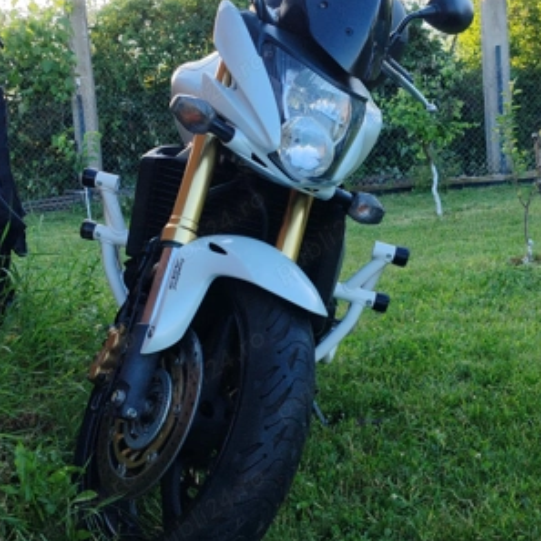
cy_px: 266
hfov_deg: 30.6
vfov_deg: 30.6
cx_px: 270
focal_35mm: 56
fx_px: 990
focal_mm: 6.12
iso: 50
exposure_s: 1/160
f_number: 1.9
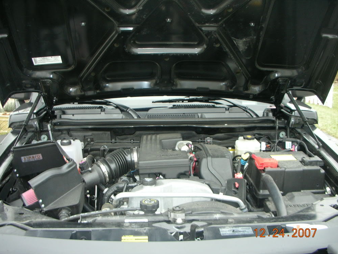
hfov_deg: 51.4
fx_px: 352
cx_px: 167
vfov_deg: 39.7
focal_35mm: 36
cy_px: 130
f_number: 3
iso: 50
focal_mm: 5.8
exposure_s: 1/21.8
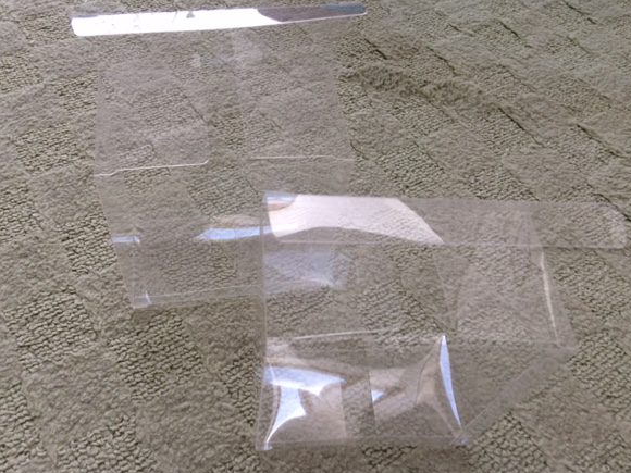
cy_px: 224
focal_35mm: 32
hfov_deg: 56.8
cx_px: 295
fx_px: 583
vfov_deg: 44.1
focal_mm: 4.15
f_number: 2.2
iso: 50
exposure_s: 1/120
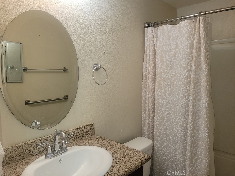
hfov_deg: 67.3
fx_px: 177
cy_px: 88
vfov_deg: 53.1
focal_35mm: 26
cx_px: 118
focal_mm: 5.4
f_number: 1.8
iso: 125
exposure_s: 1/60
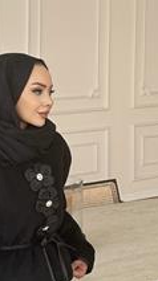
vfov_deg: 39.8
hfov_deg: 23.1
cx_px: 32
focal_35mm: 51
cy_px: 199
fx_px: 380
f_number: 1.78
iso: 100
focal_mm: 6.86
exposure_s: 1/121
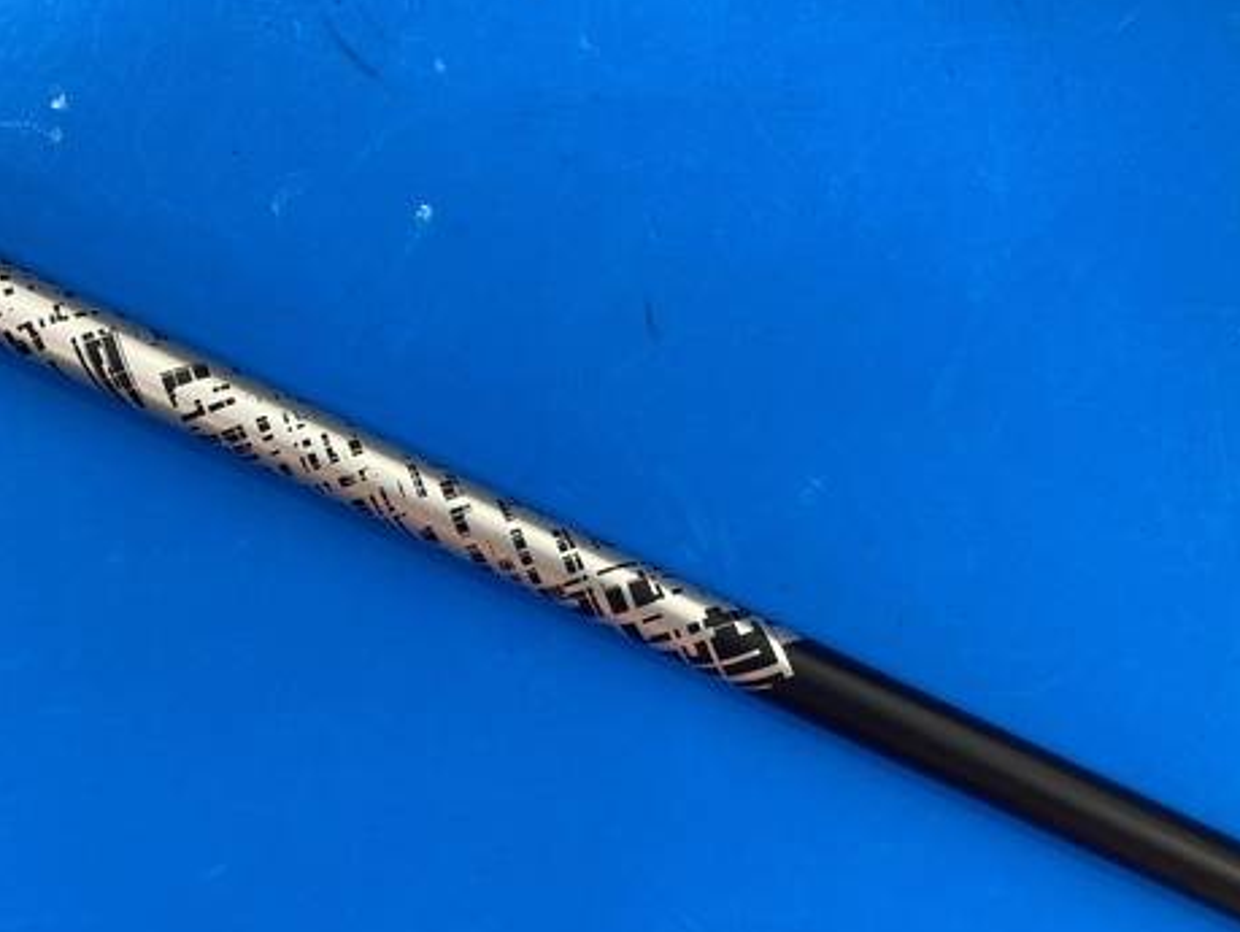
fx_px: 1398
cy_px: 497
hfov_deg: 47.6
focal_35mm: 39
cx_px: 513
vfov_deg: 36.9
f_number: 1.8
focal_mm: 3.99
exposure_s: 1/50
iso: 64
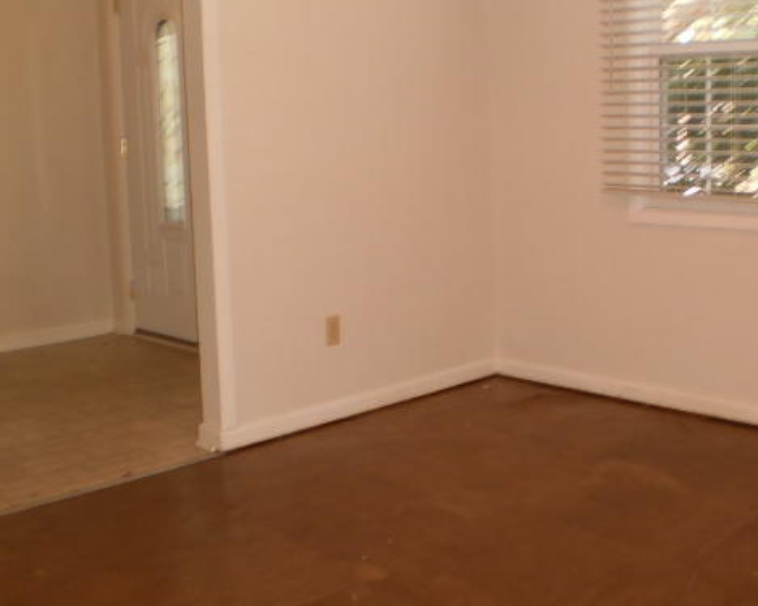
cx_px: 465
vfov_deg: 31.3
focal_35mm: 48
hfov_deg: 38.6
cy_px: 231
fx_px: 1077
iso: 160
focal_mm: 6.3
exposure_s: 1/30
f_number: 3.1
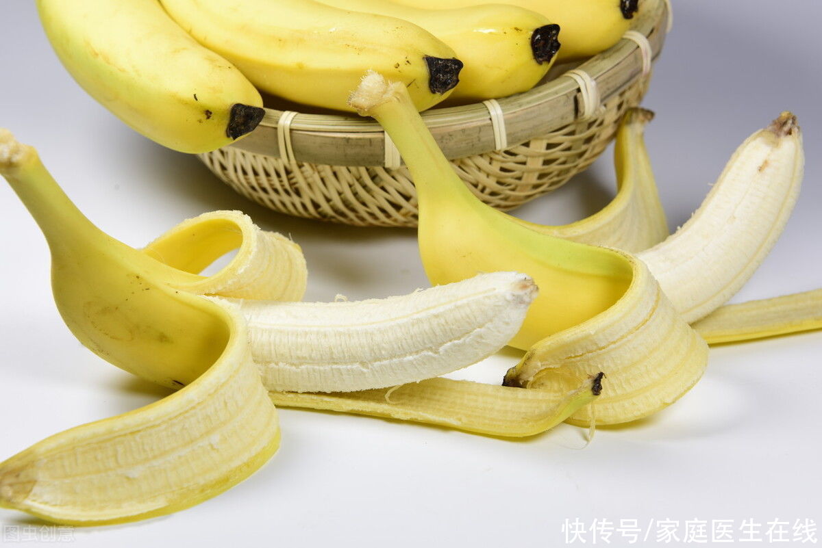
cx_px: 411
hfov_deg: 28.8
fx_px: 1599
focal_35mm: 70
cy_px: 274
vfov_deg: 19.5
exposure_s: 1/60
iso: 400
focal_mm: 70
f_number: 10
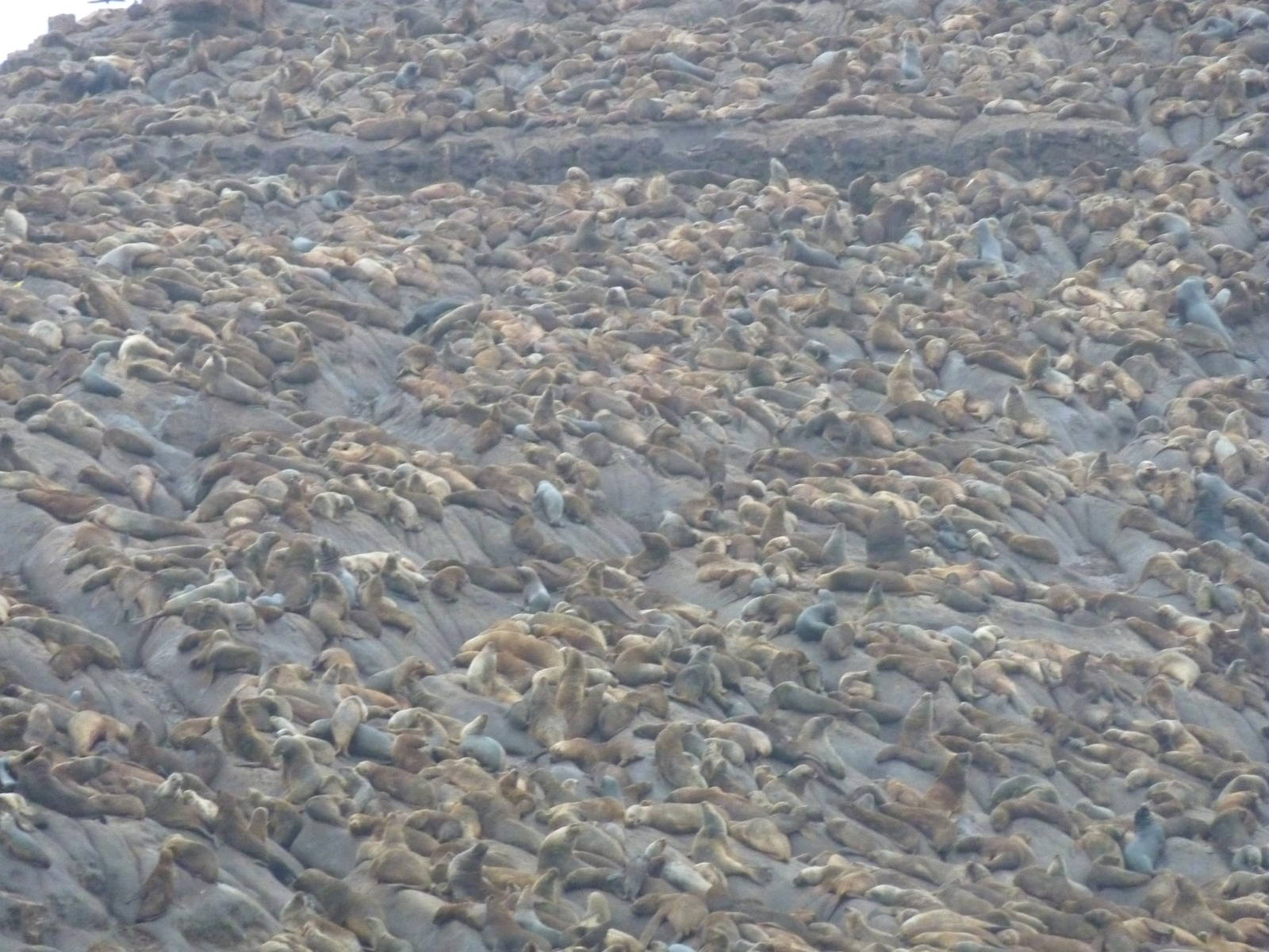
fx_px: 10998
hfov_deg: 6.6
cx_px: 634
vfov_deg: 5.0
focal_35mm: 300
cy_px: 476
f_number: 4.9
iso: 800
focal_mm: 49.2
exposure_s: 1/160
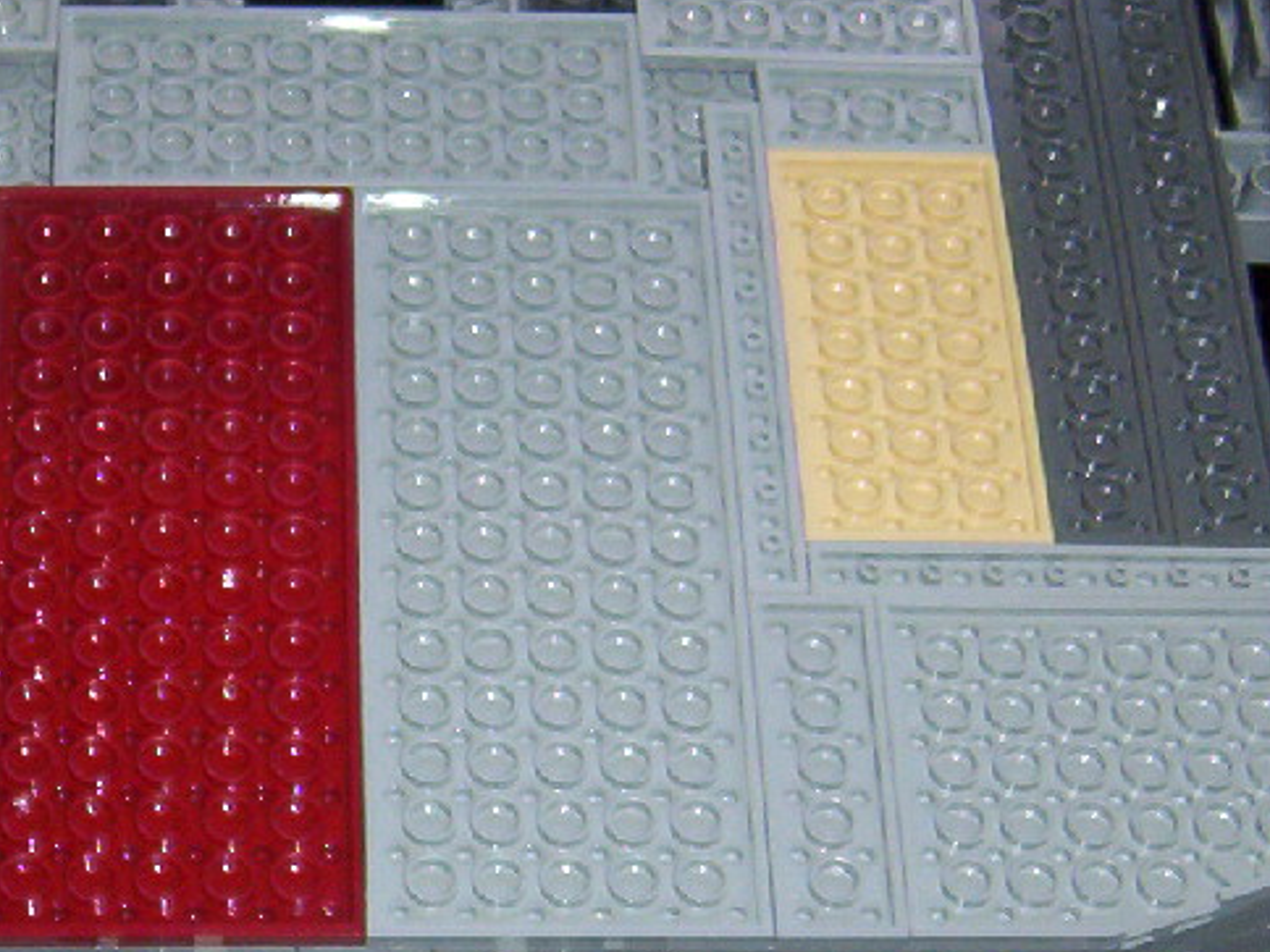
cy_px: 771
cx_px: 349
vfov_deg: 16.6
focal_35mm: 88
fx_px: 3229
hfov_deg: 22.1
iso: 140
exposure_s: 1/30
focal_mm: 5.54
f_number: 2.76
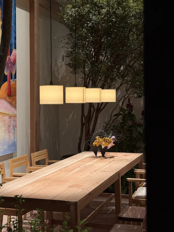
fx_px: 435
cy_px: 88
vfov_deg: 29.7
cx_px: 57
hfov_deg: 22.5
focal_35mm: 65
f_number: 1.78
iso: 100
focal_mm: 6.76
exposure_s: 1/100
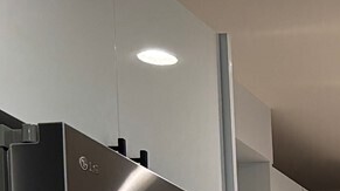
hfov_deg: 11.6
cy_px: 619
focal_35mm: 156
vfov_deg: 6.8
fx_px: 1405
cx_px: 784
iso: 100
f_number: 1.6
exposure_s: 1/60
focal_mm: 5.96
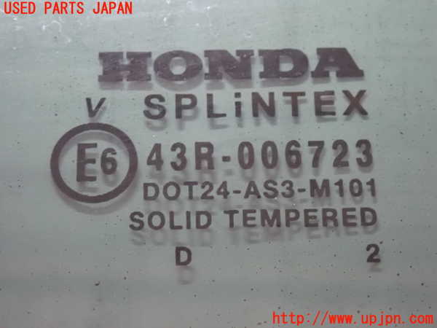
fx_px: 1262
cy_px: 164
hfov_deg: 19.6
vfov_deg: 14.8
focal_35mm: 100
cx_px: 218
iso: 1600
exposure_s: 1/100
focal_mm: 18
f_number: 4.9
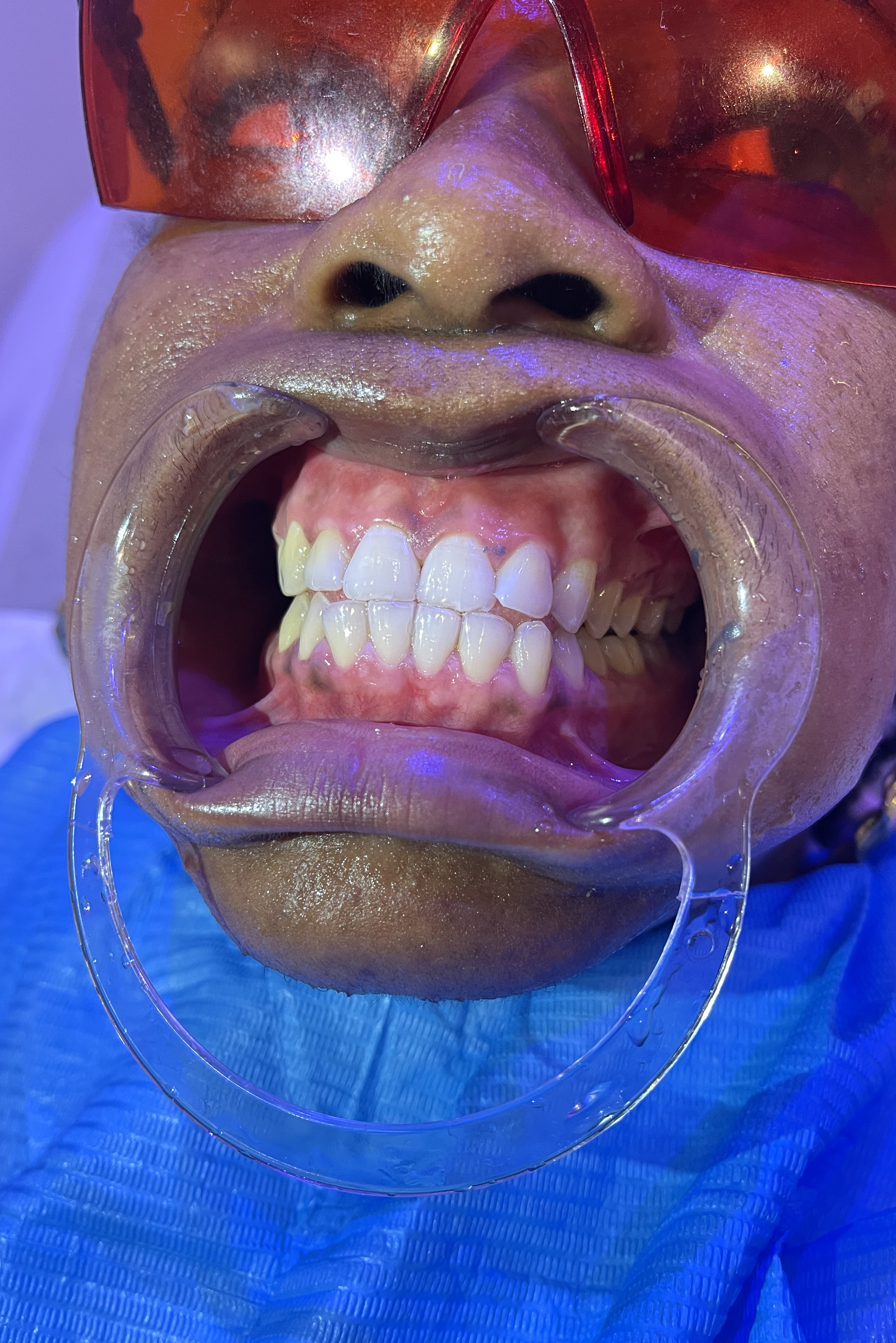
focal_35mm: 27
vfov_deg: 67.4
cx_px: 493
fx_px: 1008
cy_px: 690
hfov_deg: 47.9
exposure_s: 1/50
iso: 160
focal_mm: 5.1
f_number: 1.6
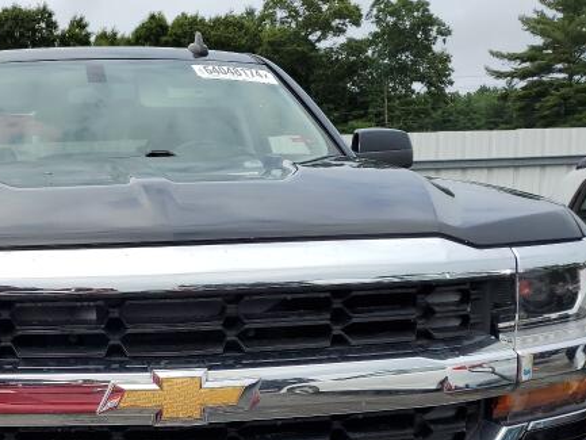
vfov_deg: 29.7
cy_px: 340
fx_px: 813
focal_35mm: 48
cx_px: 87
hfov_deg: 37.6
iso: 50
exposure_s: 1/3333
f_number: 1.5
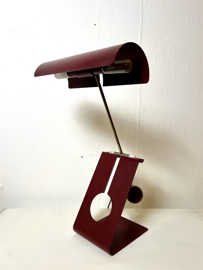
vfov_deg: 65.3
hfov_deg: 51.4
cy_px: 131
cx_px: 103
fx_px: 211
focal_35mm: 27
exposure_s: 1/103
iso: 32
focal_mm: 5.7
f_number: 1.5
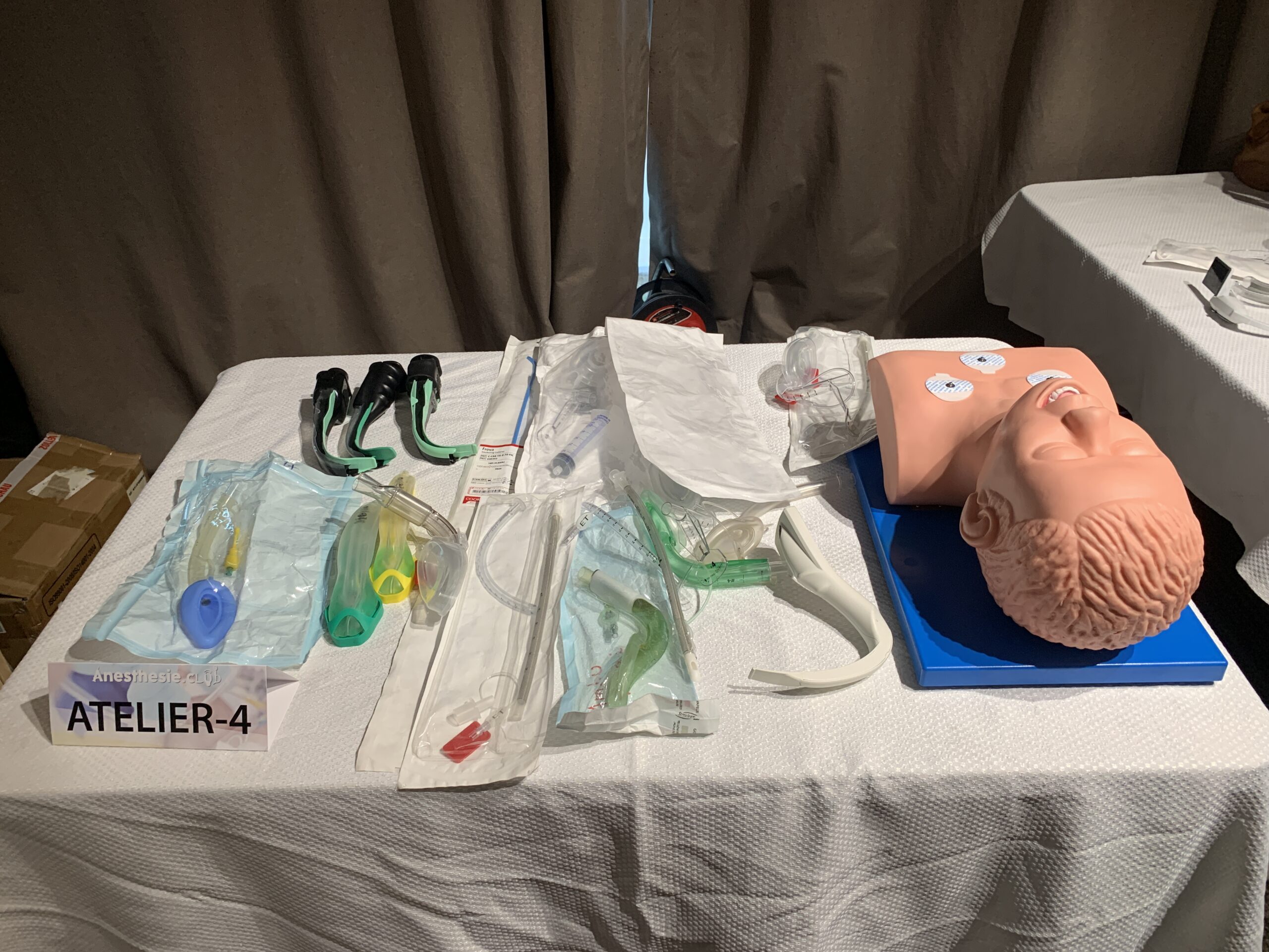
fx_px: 953
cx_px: 634
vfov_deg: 53.1
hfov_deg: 67.3
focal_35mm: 26
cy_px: 476
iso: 100
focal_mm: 4.25
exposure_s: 1/100
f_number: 1.8
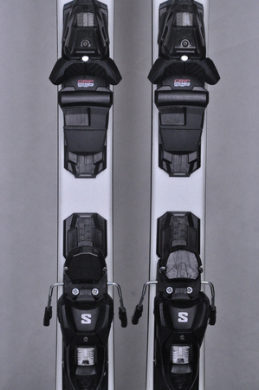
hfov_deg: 11.4
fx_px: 1298
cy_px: 195
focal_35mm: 120
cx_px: 130
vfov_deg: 17.1
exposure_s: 1/125
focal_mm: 80
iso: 3200
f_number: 9.5
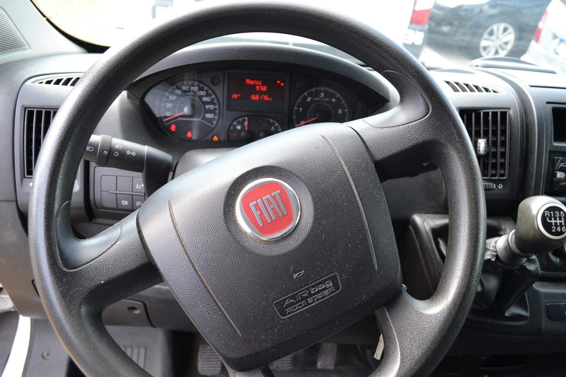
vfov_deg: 47.9
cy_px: 188
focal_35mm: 27
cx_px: 283
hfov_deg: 67.4
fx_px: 425
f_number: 5
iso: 400
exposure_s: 1/80
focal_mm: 18
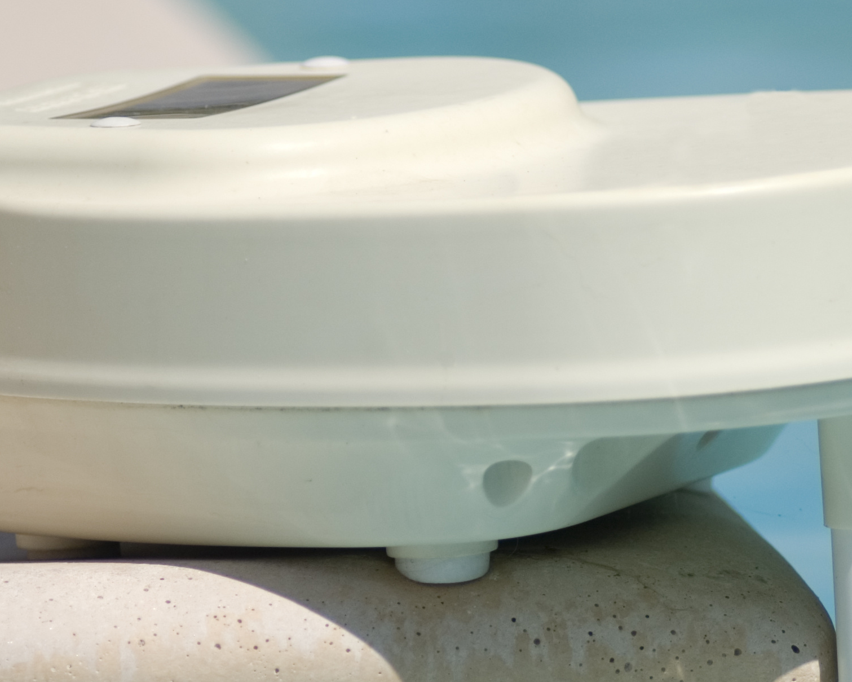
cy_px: 553
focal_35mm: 650
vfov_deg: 2.4
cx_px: 646
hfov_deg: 3.0
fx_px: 16391
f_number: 2.8
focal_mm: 180
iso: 100
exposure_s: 1/3200
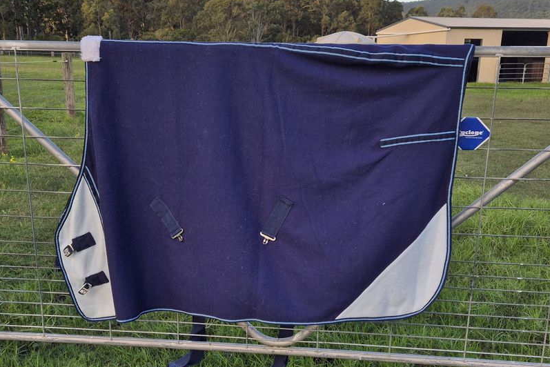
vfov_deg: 53.2
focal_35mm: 24
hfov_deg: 73.7
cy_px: 186
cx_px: 275
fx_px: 367
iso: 25
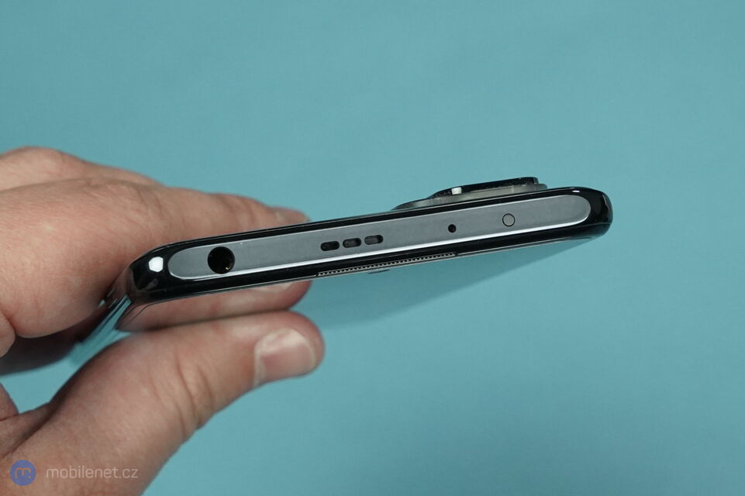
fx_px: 786
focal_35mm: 38
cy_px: 248
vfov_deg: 35.0
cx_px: 372
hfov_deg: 50.7
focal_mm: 38
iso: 3200
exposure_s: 1/200
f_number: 9
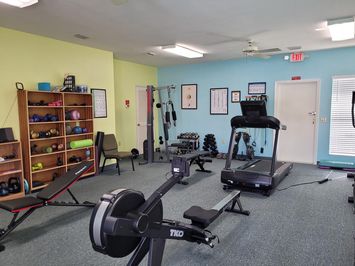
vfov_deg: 51.4
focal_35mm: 27
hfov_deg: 65.3
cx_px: 182
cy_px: 136
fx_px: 277
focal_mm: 5.4
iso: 125
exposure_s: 1/120
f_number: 1.8
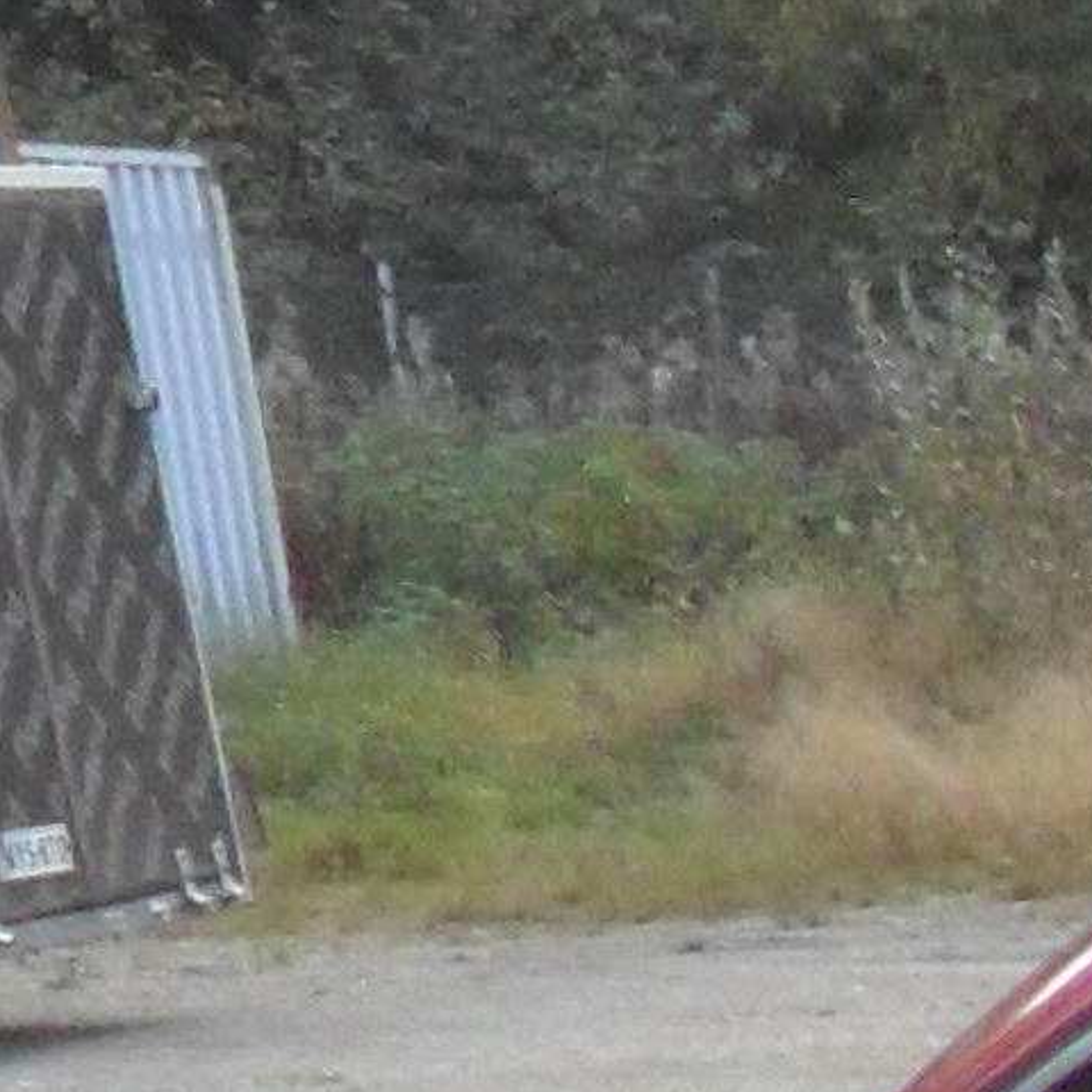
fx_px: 7673
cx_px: 4363
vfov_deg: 7.4
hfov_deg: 6.5
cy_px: 3058
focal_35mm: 215
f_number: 3.5
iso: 80
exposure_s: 1/250
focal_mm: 4.9
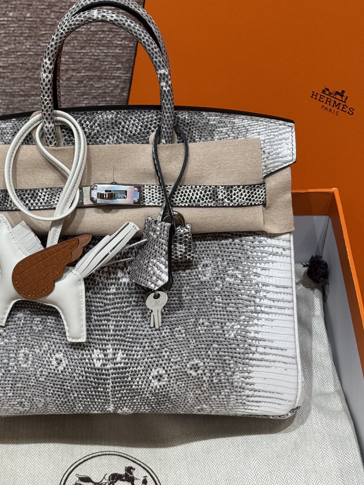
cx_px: 124
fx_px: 1024
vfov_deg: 26.7
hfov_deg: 20.1
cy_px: 214
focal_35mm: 73
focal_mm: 6.76
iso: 64
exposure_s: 1/100
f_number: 1.78
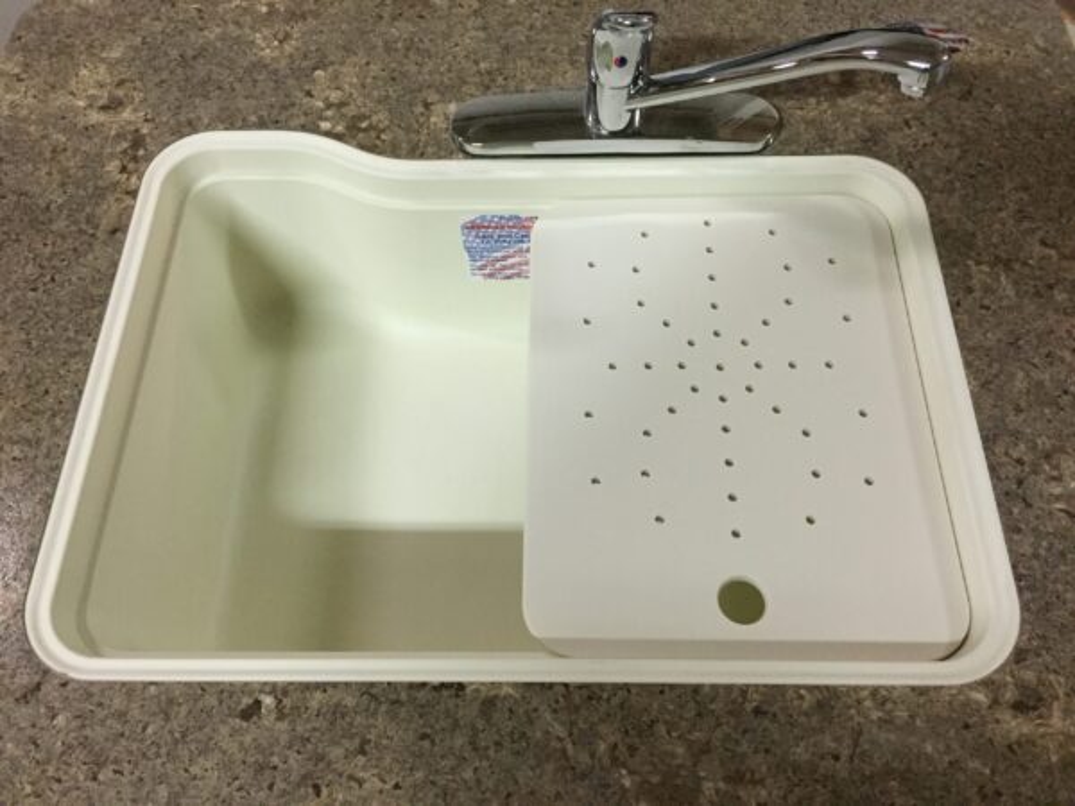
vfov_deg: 48.2
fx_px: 901
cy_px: 403
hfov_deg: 61.7
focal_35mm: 29
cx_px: 538
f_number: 2.2
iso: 200
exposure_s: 1/30
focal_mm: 4.15
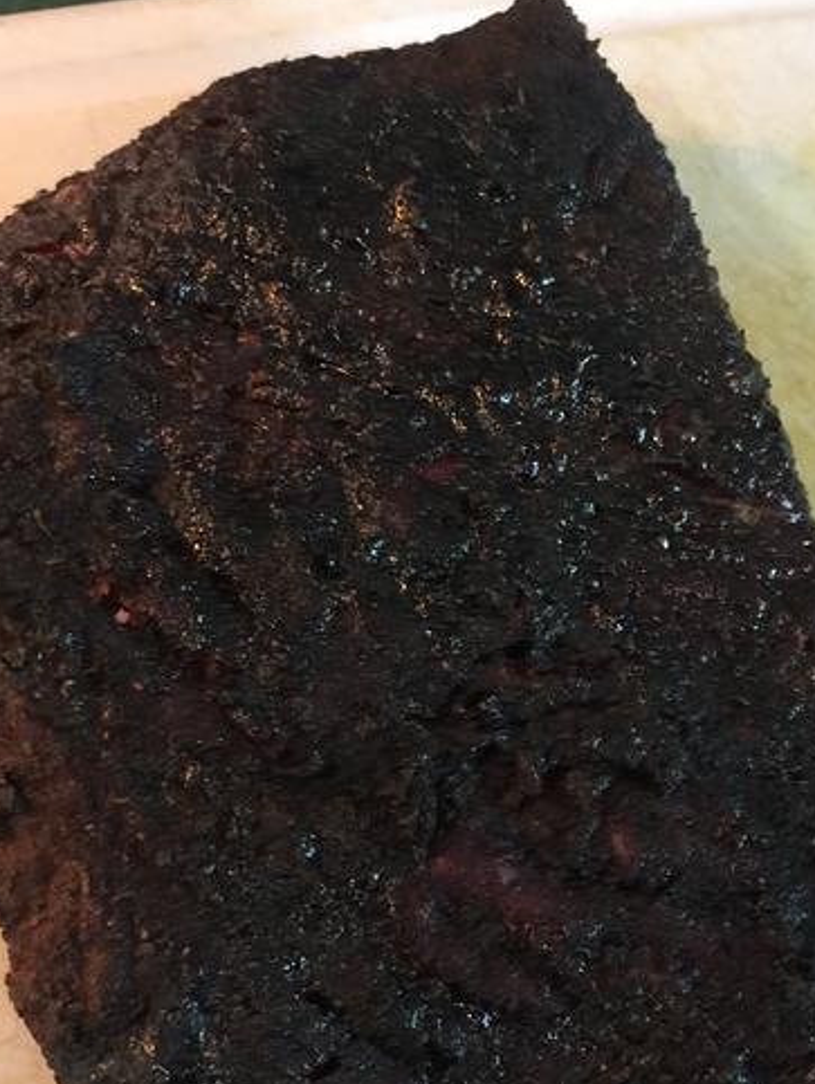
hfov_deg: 27.0
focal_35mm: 54
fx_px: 1693
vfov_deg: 35.2
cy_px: 709
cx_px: 506
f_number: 2.2
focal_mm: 4.15
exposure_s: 1/8
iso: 100
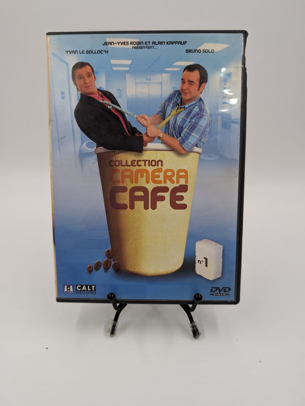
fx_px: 281
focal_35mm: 24
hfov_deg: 56.9
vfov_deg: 71.5
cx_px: 152
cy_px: 203
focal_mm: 6.9
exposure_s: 1/86.1
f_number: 1.68
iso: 97
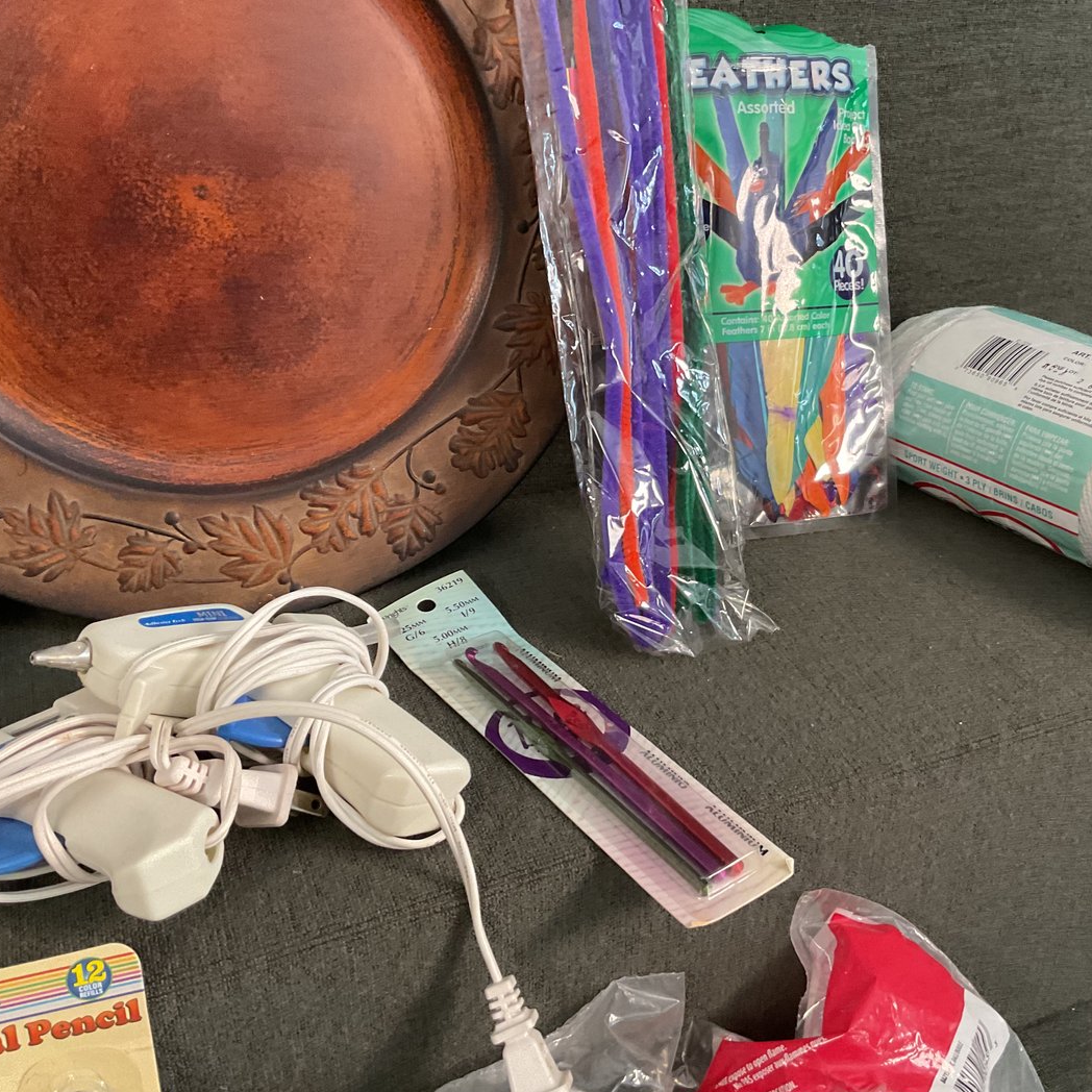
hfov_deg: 44.6
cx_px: 681
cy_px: 541
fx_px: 1321
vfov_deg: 44.9
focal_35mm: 37
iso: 160
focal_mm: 3
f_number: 1.8
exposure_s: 1/60
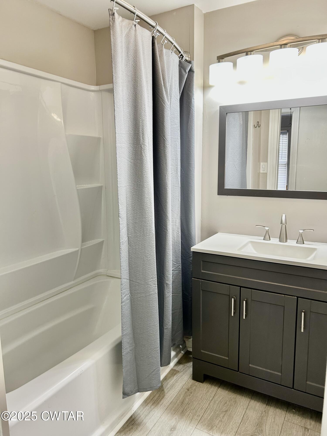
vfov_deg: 67.3
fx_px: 327
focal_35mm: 26
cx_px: 164
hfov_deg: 53.1
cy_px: 218
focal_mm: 5.7
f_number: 1.5
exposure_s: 1/60
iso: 100
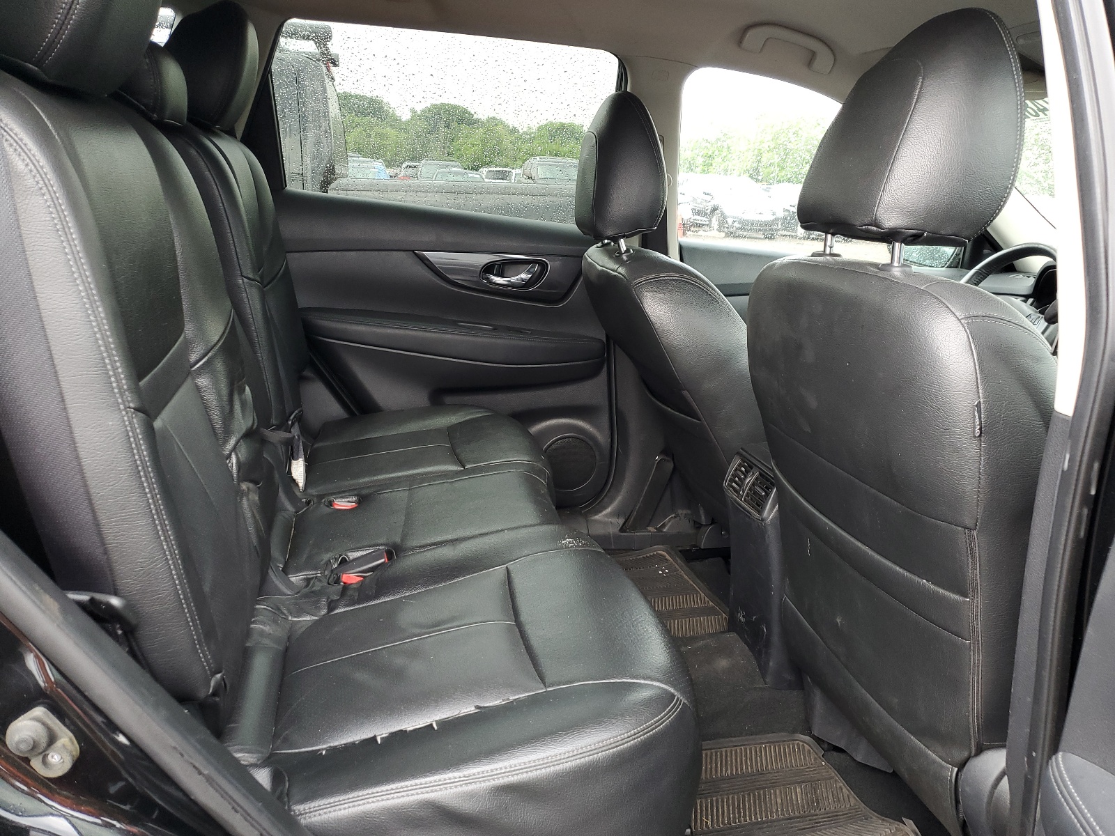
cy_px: 418
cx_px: 558
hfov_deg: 67.3
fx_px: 837
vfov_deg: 53.1
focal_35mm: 26
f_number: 1.5
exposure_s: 1/120
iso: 81
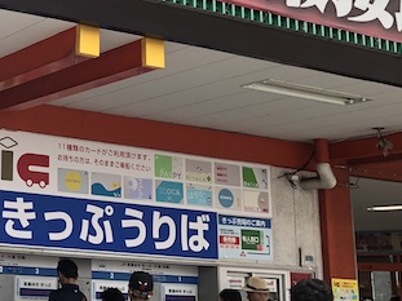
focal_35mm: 72
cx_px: -50
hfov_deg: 25.0
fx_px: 836
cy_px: 85
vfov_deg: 20.3
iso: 20
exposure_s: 1/414
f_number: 1.8
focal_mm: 3.99
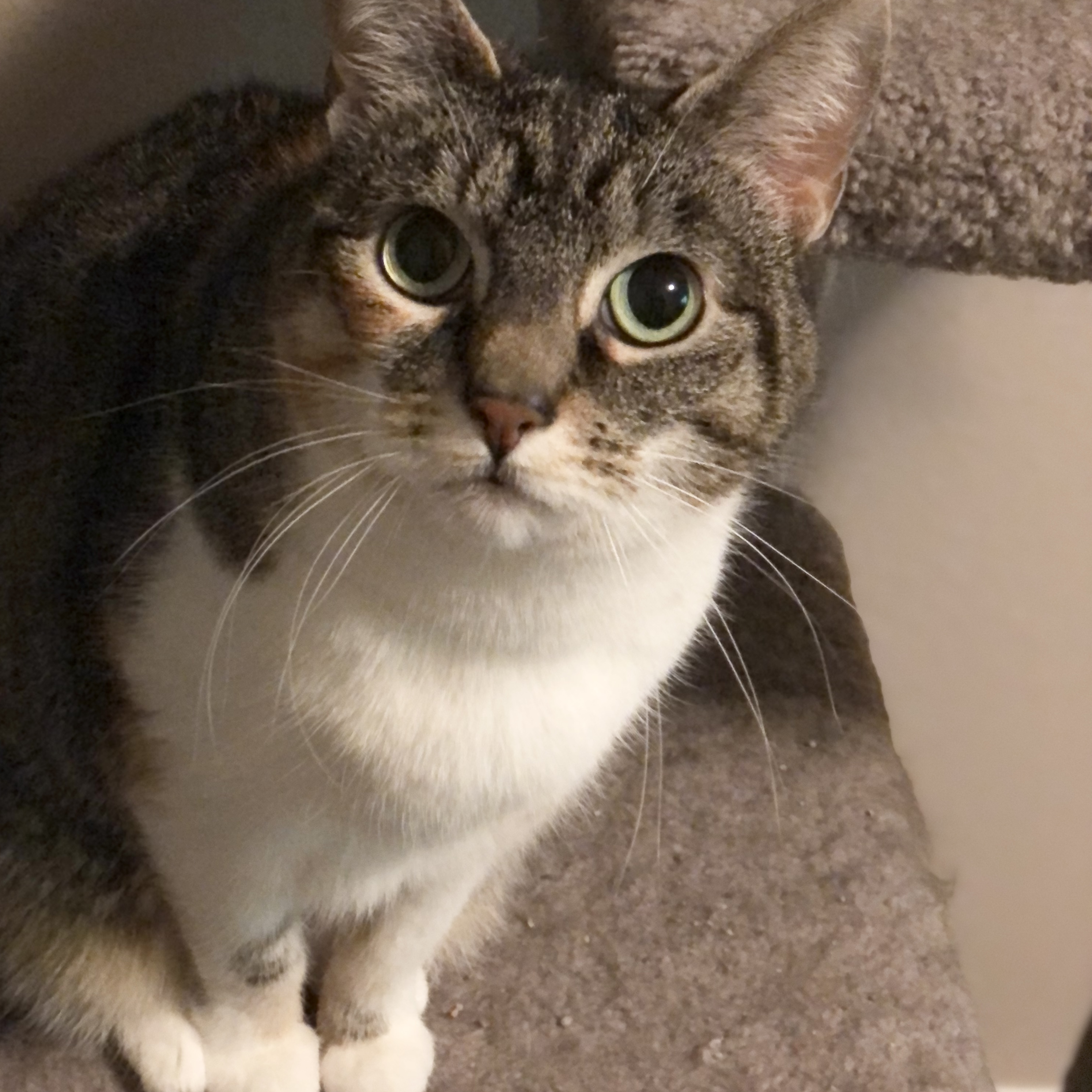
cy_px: 494
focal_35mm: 68
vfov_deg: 25.3
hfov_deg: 25.4
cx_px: 542
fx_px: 2427
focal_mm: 6.6
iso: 1250
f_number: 2.8
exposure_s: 1/30
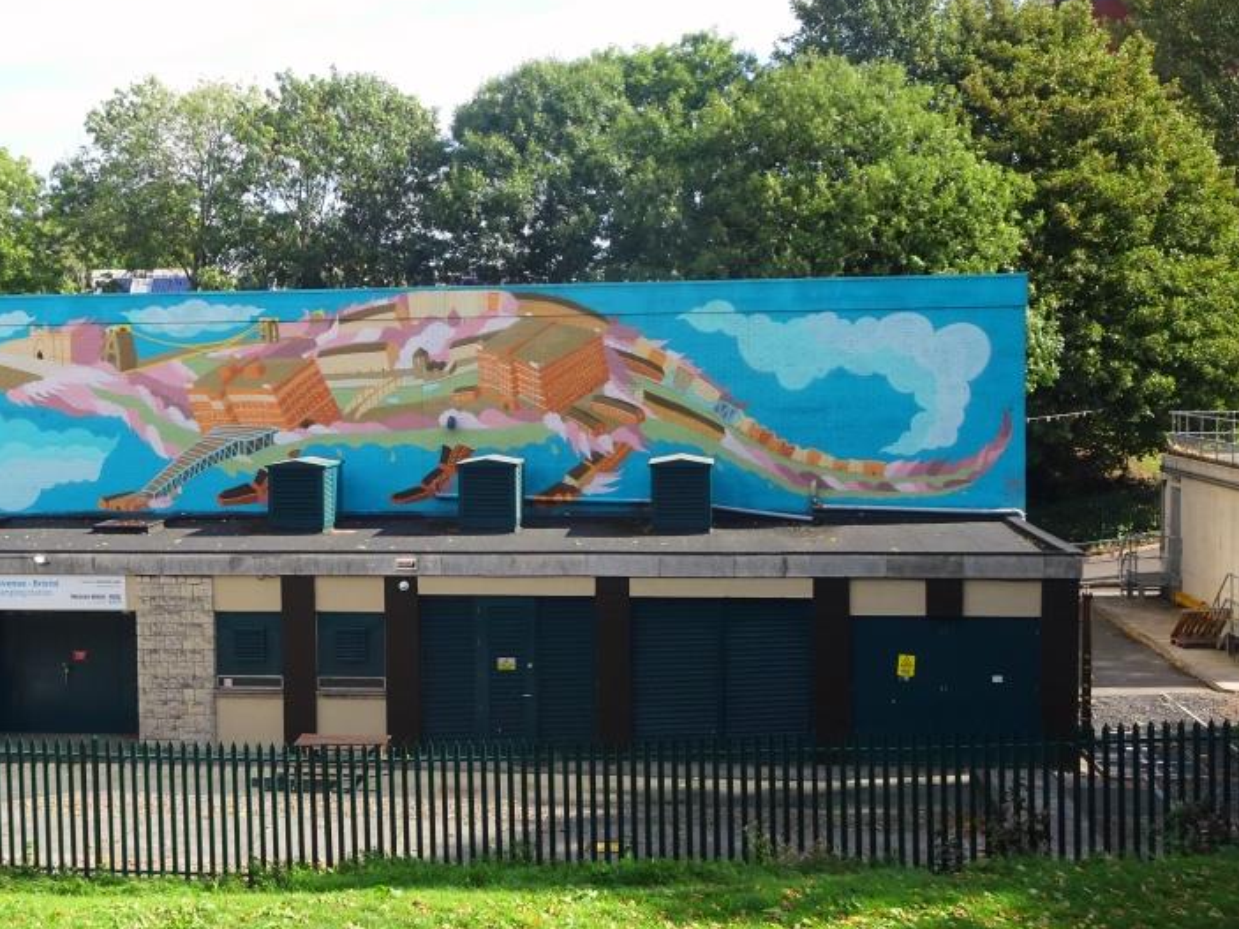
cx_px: 393
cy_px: 479
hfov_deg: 37.0
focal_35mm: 51
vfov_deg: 28.6
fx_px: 1825
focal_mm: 5.98
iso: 80
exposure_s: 1/320
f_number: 4
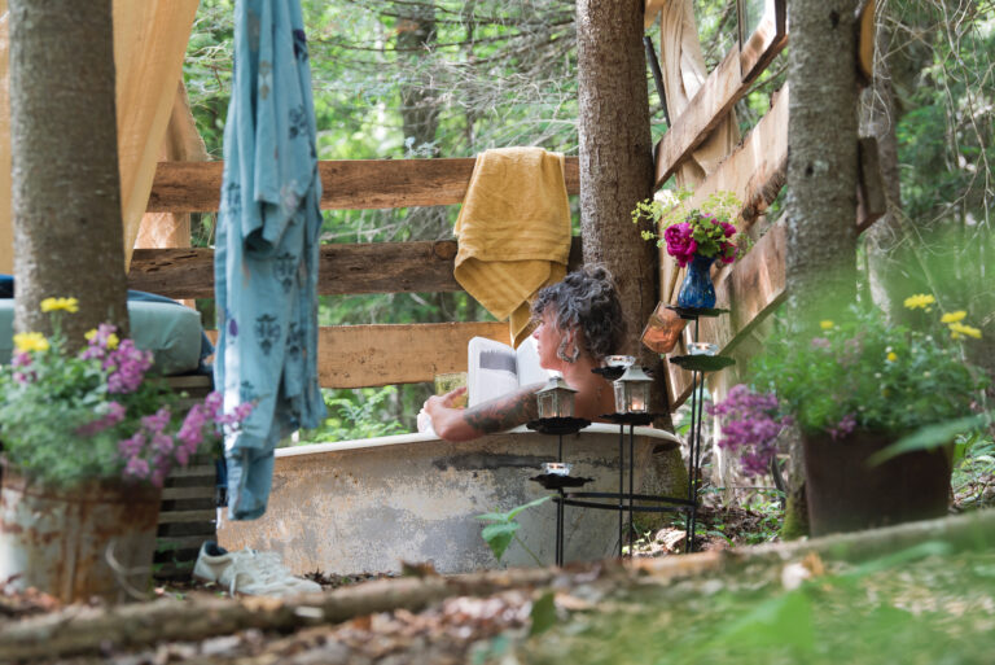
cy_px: 332
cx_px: 498
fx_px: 3374
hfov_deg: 16.8
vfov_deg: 11.3
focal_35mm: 122
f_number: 5
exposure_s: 1/25
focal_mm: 122
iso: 250
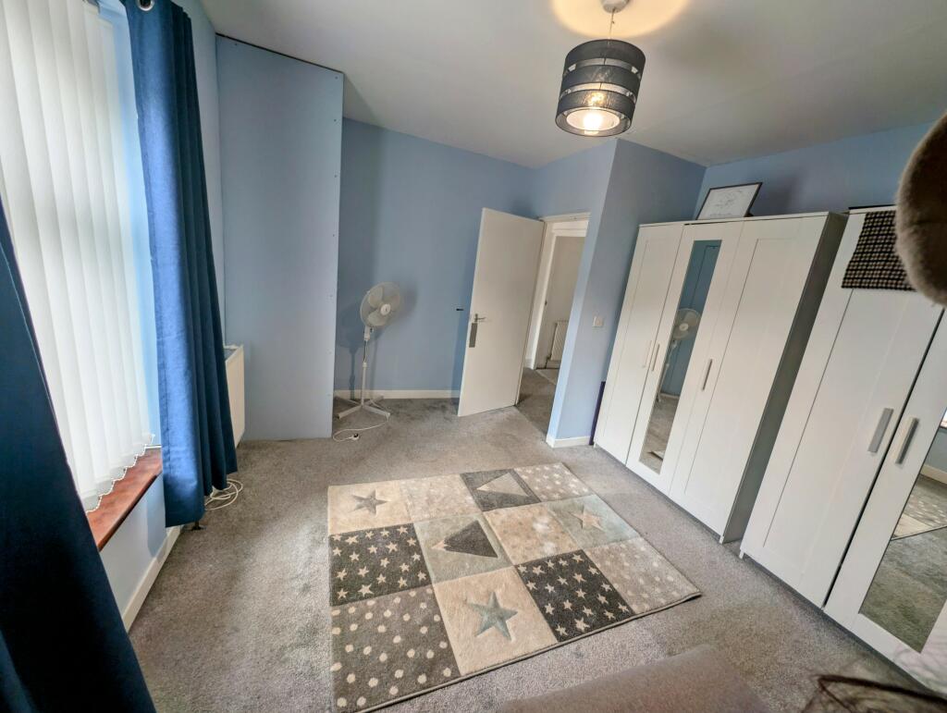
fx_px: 329
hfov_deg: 110.5
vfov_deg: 94.6
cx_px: 474
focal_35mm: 12
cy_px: 356
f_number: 1.95
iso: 62
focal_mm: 2.23
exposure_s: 1/36.4
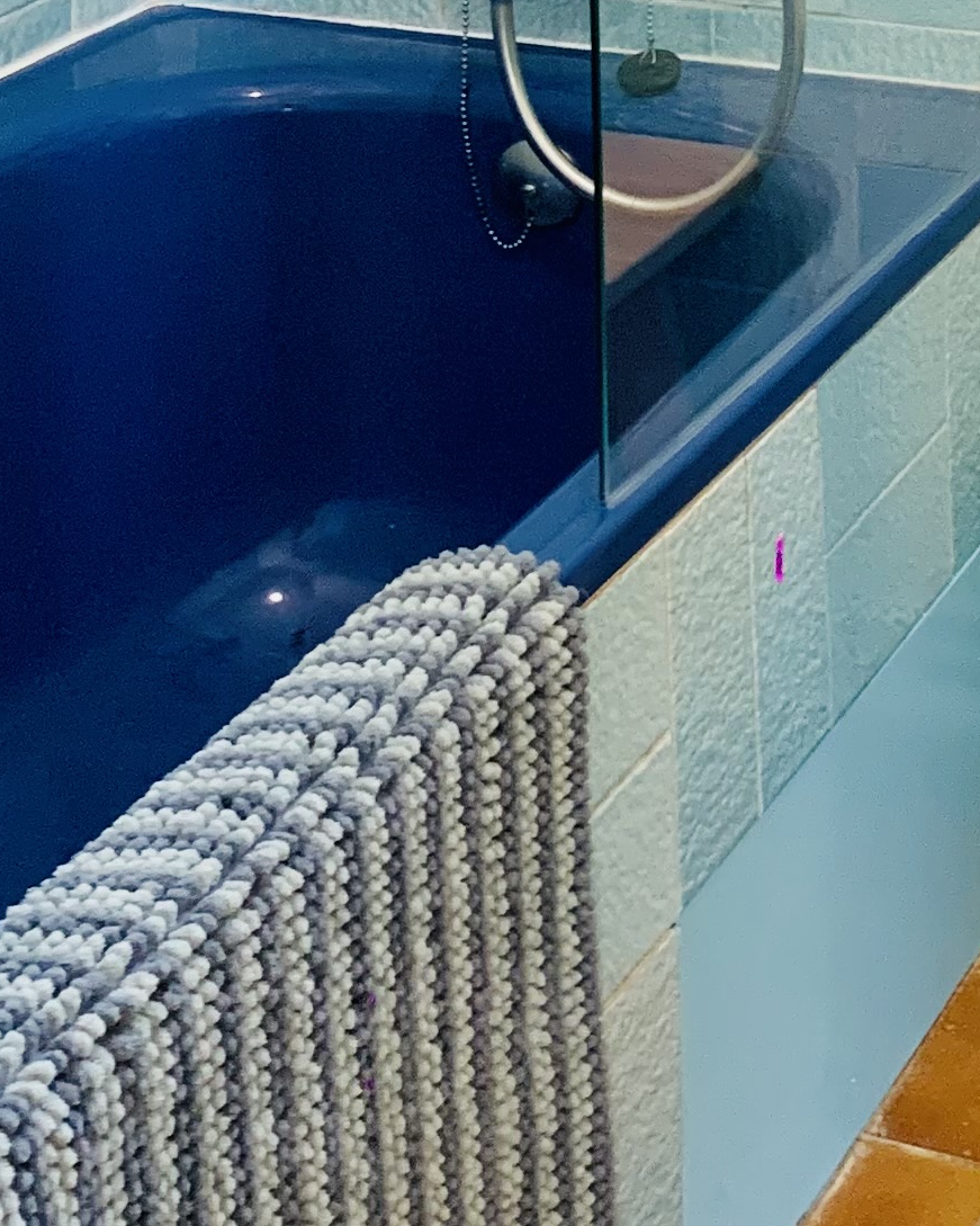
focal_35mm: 94
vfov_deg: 19.3
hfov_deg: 16.3
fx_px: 3408
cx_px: 772
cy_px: -207
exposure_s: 1/50
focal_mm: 4.25
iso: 160
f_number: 1.8
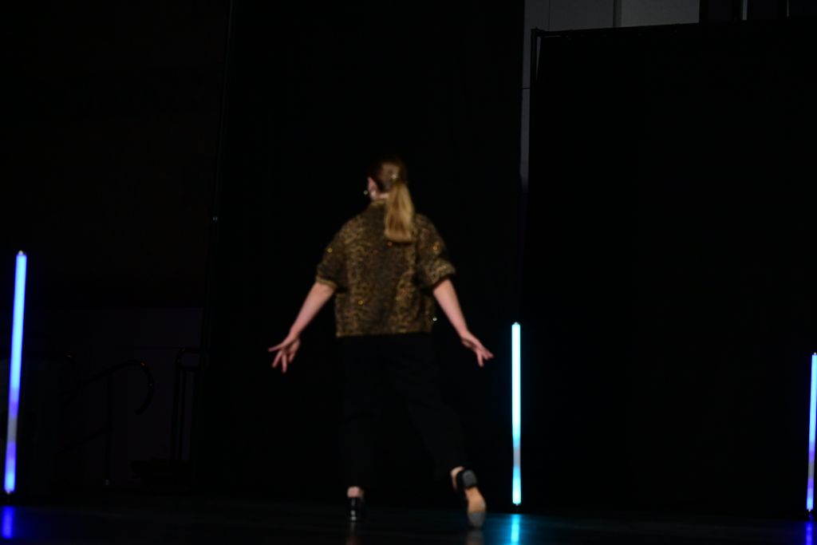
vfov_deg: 14.0
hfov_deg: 20.8
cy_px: 272
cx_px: 408
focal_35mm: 98
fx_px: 2224
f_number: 3.2
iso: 5000
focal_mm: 98
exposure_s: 1/1250
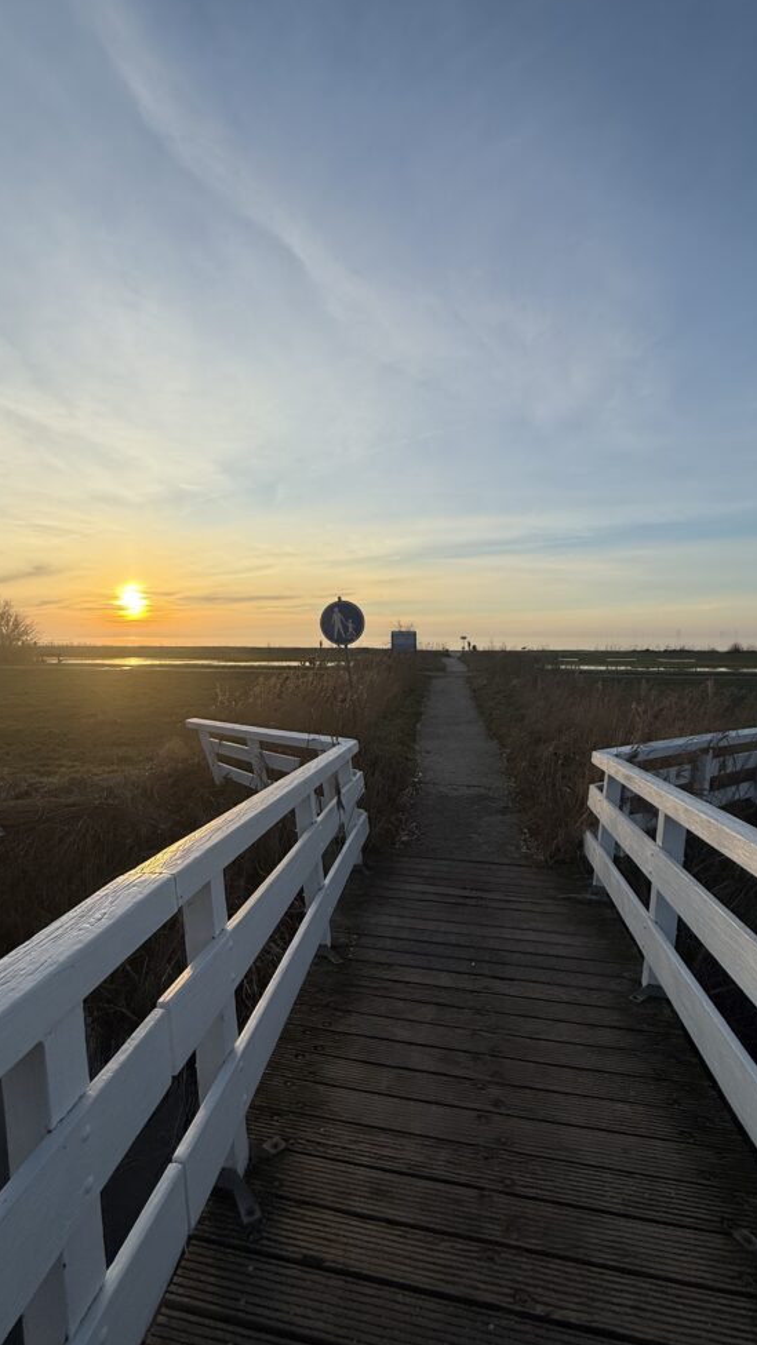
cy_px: 642
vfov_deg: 99.3
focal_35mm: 16
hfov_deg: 67.0
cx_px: 345
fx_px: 571
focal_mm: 2.22
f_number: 2.2
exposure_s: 1/1901
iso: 50
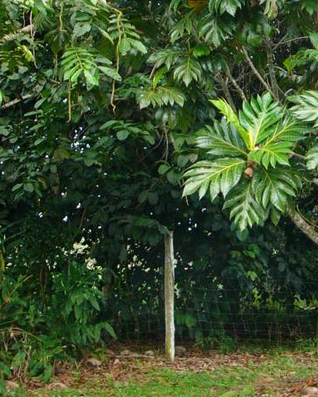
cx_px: 327
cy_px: 69
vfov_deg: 24.0
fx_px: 917
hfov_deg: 19.1
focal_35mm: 78
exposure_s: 1/100
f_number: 2.8
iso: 50
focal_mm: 6
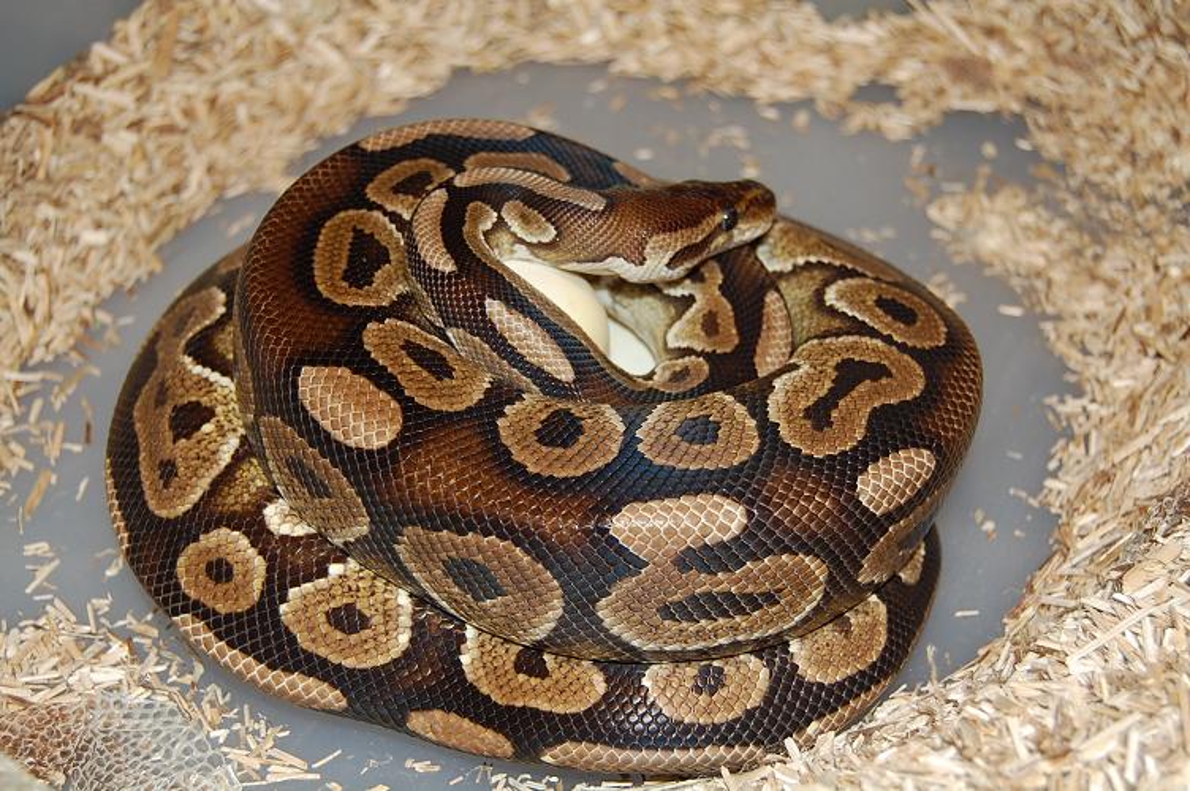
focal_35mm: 48
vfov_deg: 28.0
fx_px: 1585
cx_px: 595
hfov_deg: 41.1
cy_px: 396
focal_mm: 32
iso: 400
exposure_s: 1/60
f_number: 4.5
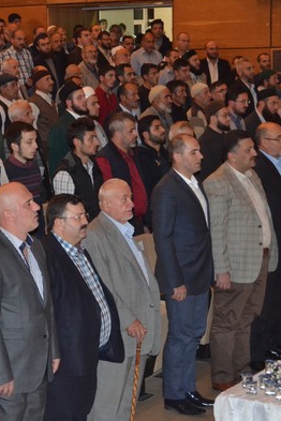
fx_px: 1077
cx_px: 4
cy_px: 183
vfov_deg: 22.1
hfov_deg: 14.6
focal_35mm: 92
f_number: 5
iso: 3200
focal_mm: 36
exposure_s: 1/60
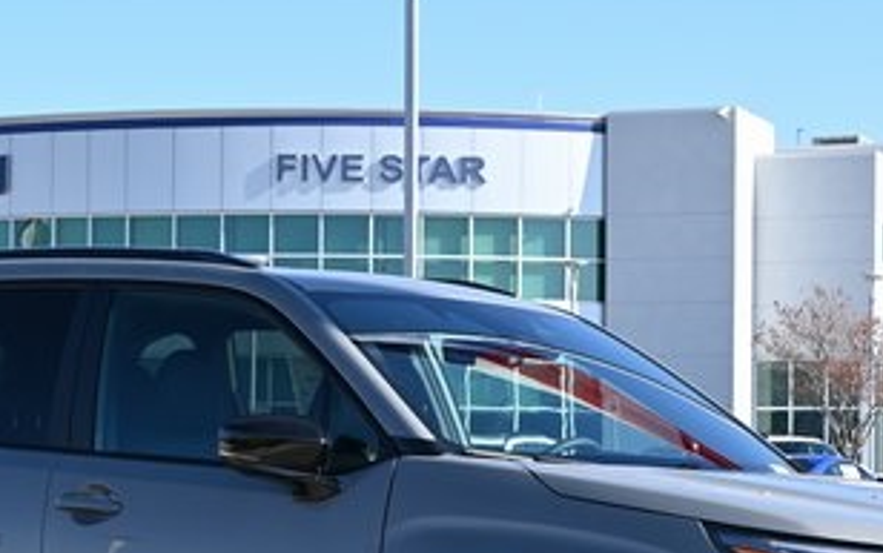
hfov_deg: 18.7
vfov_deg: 11.8
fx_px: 2675
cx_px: 384
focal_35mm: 111
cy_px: 454
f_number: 6.3
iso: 100
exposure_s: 1/320
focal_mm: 35
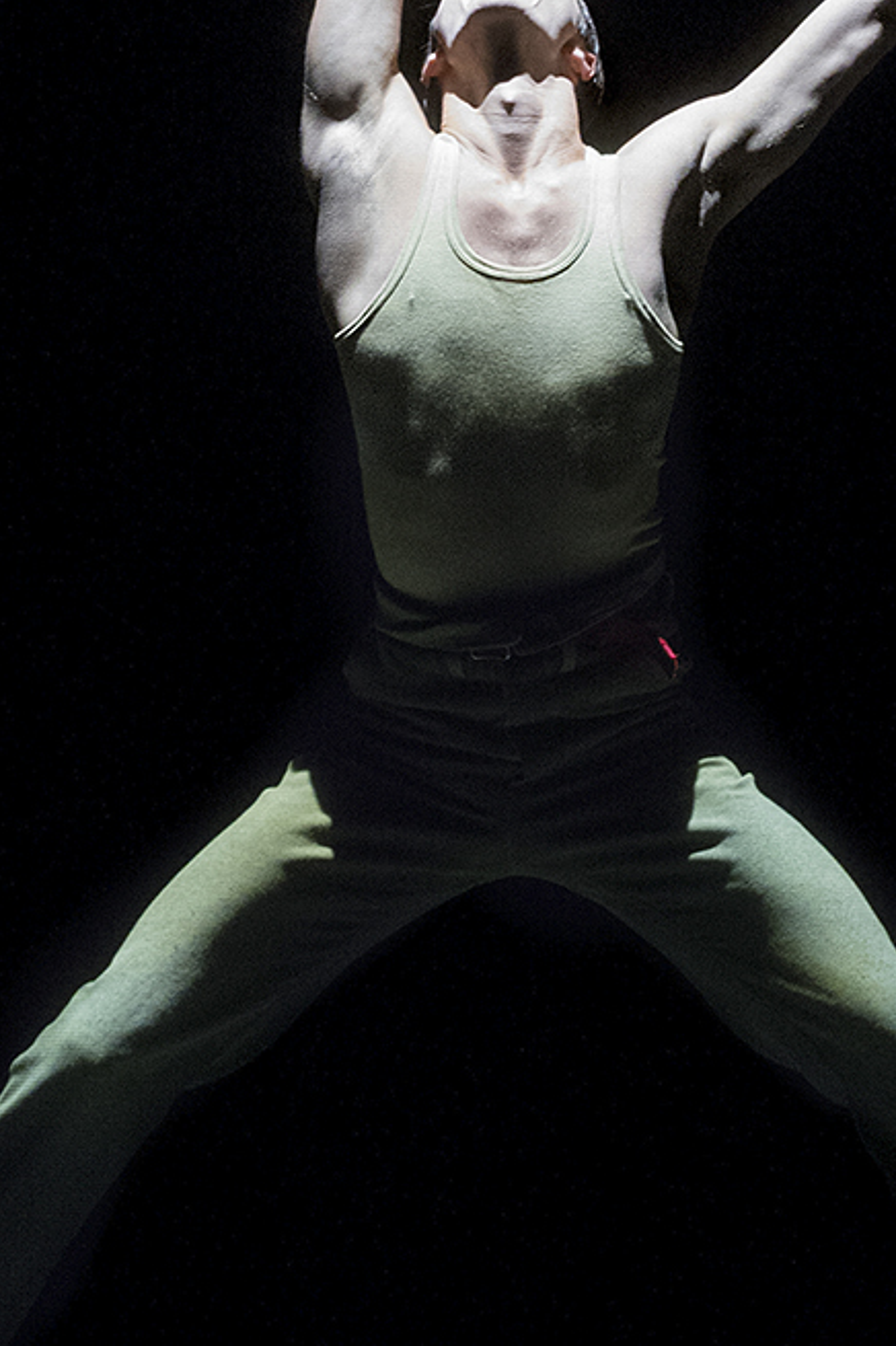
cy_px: 343
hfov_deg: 6.0
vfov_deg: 9.0
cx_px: 490
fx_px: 8558
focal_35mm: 229
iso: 12800
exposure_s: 1/250
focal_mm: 125
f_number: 2.8
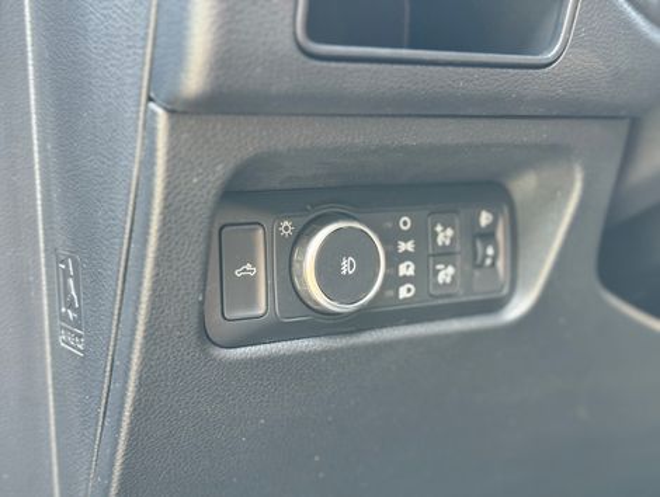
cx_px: 330
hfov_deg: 39.6
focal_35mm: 48
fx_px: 917
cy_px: 248
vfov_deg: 30.3
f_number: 1.78
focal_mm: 6.76
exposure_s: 1/40
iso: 320
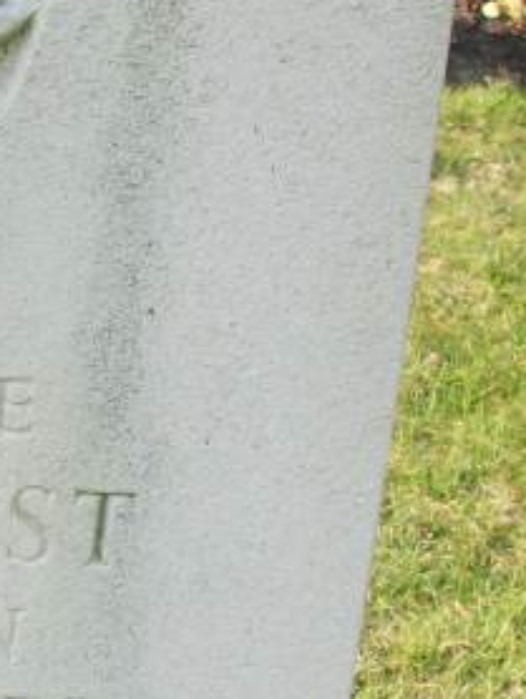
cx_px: -174
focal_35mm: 161
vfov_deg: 12.0
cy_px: 807
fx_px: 3257
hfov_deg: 9.1
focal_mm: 6.3
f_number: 3.1
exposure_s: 1/250
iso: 80
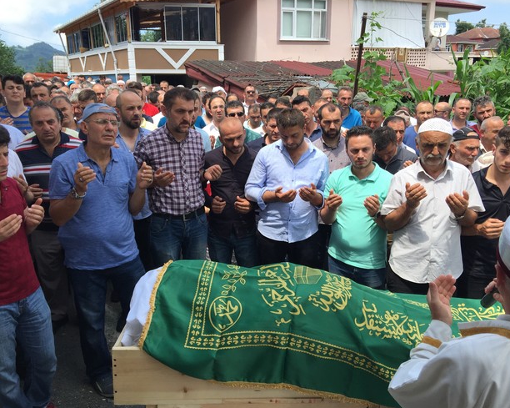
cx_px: 252
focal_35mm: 31
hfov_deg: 57.2
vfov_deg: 47.1
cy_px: 205
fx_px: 468
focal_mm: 4.15
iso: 32
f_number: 2.2
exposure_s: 1/898
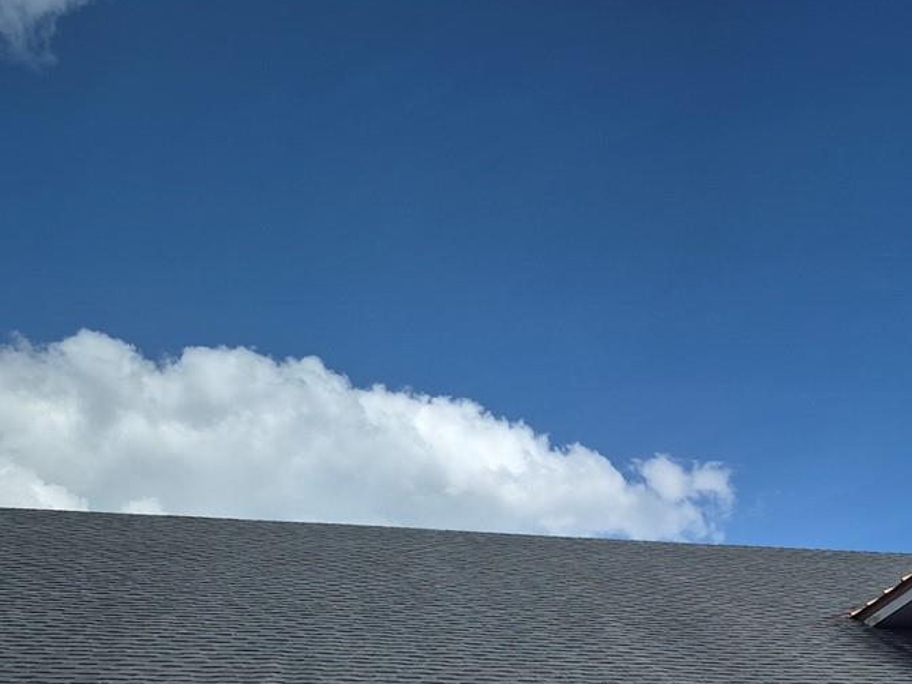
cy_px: 801
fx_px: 1449
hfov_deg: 34.1
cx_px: 697
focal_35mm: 55
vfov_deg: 24.3
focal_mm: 5.4
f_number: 1.8
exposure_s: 1/1656
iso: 25
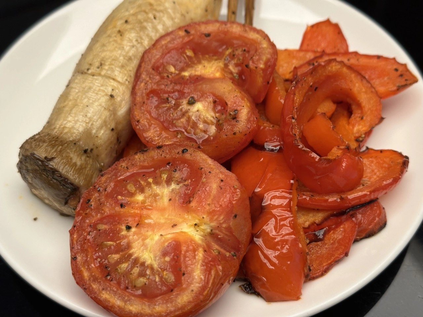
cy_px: 158
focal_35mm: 48
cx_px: 212
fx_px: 587
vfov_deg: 30.3
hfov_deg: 39.7
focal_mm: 6.9
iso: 200
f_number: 1.8
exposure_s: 1/60
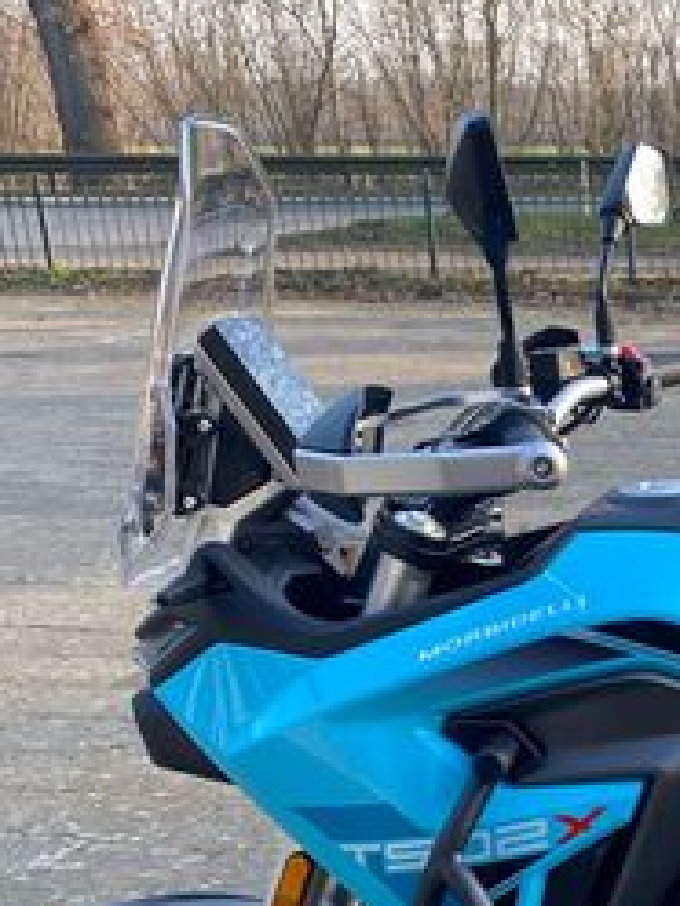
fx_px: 1755
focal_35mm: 67
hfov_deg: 19.8
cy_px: 844
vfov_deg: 27.7
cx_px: 929
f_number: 1.8
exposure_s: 1/122
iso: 50
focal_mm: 4.25
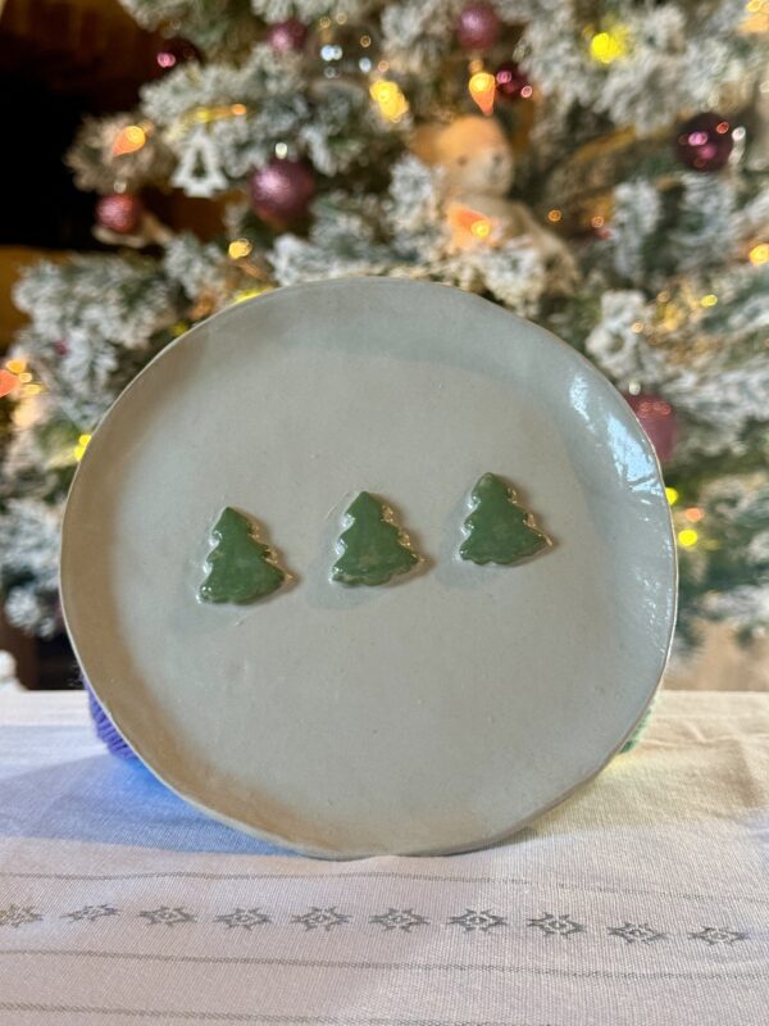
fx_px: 1422
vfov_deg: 39.7
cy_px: 513
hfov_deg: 30.3
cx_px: 384
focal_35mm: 48
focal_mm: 6.76
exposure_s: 1/42
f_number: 1.78
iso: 250
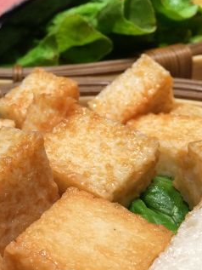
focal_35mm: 64
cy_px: 152
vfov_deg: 30.2
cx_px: 4
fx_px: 498
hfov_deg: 22.2
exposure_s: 1/50
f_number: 2.2
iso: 32
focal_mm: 4.15
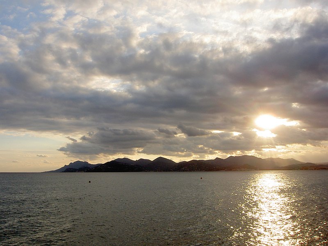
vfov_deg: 41.8
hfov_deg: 54.0
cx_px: 164
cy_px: 123
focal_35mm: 34
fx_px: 322
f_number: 4.7
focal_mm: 5.6
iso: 50
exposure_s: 1/400
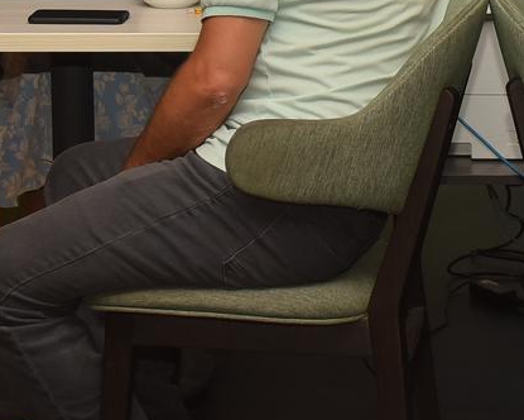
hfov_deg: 12.6
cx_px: 479
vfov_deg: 10.0
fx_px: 2357
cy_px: -118
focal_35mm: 152
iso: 400
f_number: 3.5
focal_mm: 35
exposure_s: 1/250
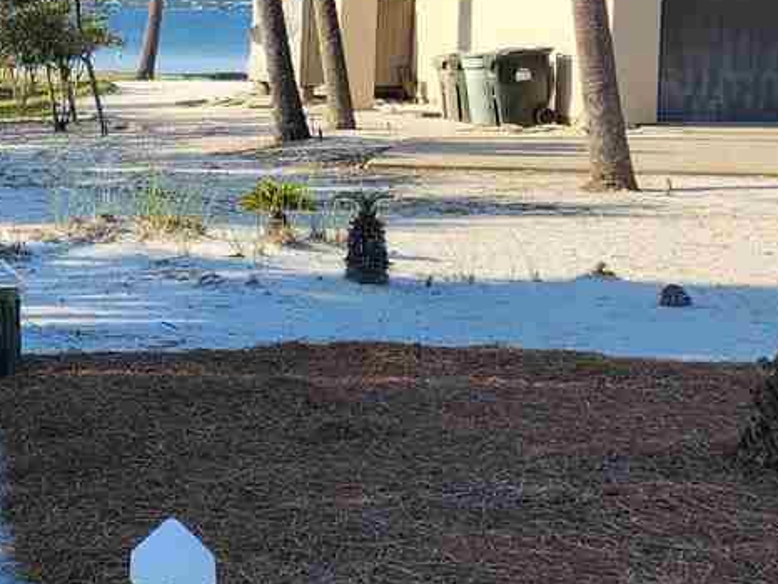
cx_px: -225
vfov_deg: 14.6
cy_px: 189
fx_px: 2271
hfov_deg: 18.2
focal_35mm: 101
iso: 12
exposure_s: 1/604
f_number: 1.8
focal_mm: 6.4
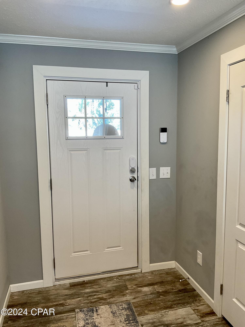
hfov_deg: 48.2
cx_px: 122
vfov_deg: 61.7
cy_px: 164
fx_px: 274
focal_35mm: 29
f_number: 1.8
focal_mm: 3
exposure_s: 1/60
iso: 64
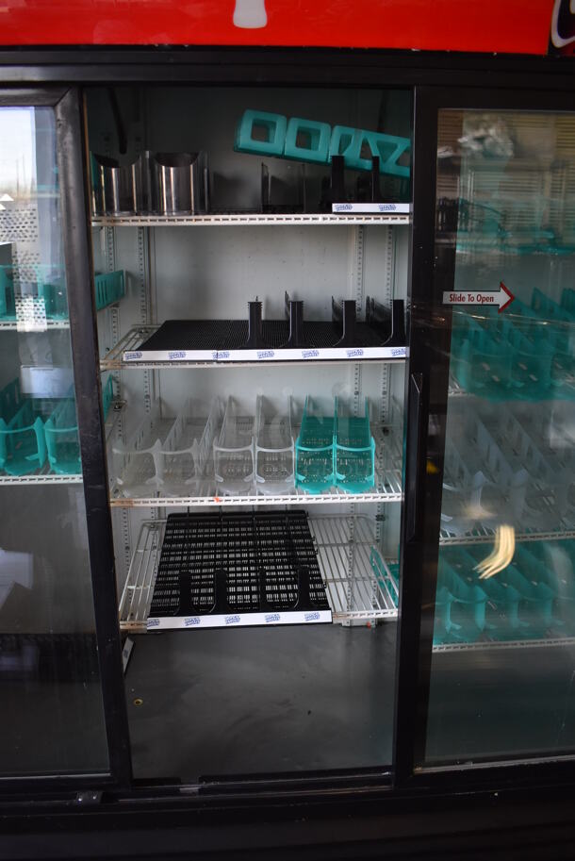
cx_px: 288
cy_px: 430
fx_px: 718
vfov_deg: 61.9
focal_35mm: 30
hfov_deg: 43.7
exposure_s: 1/160
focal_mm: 20
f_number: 3.8
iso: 800
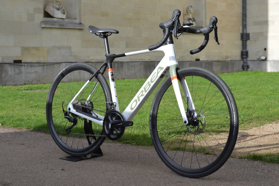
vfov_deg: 18.2
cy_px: 93
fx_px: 581
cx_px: 140
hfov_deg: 27.0
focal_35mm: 75
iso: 1600
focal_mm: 50
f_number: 13
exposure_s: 1/640
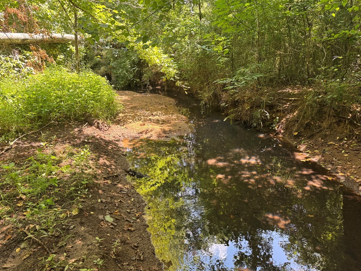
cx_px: 186
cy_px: 135
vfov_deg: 54.9
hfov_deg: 69.4
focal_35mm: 25
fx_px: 261
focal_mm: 6.76
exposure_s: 1/123
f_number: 1.78
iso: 80
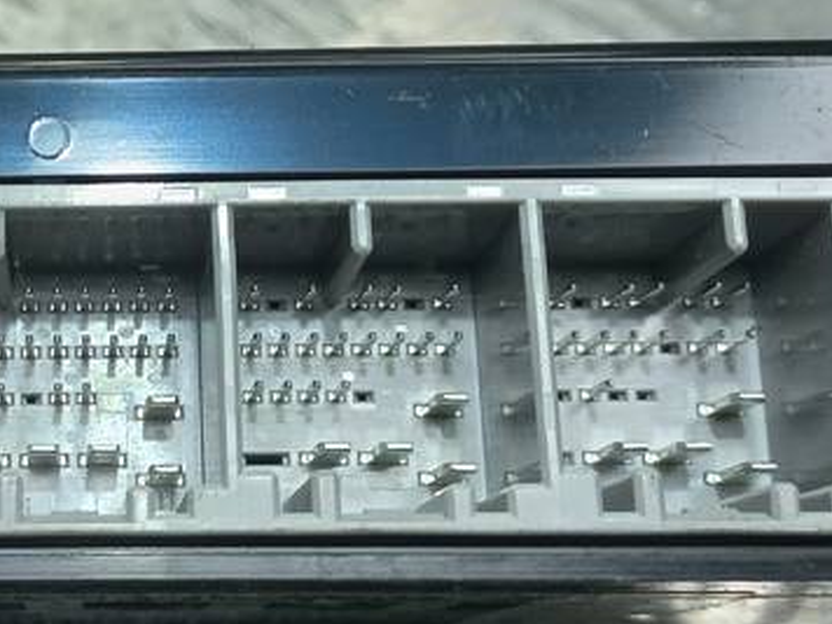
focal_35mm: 72
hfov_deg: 25.9
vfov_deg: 20.4
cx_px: 33
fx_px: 1731
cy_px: 236
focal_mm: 4.6
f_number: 1.8
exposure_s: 1/100
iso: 40
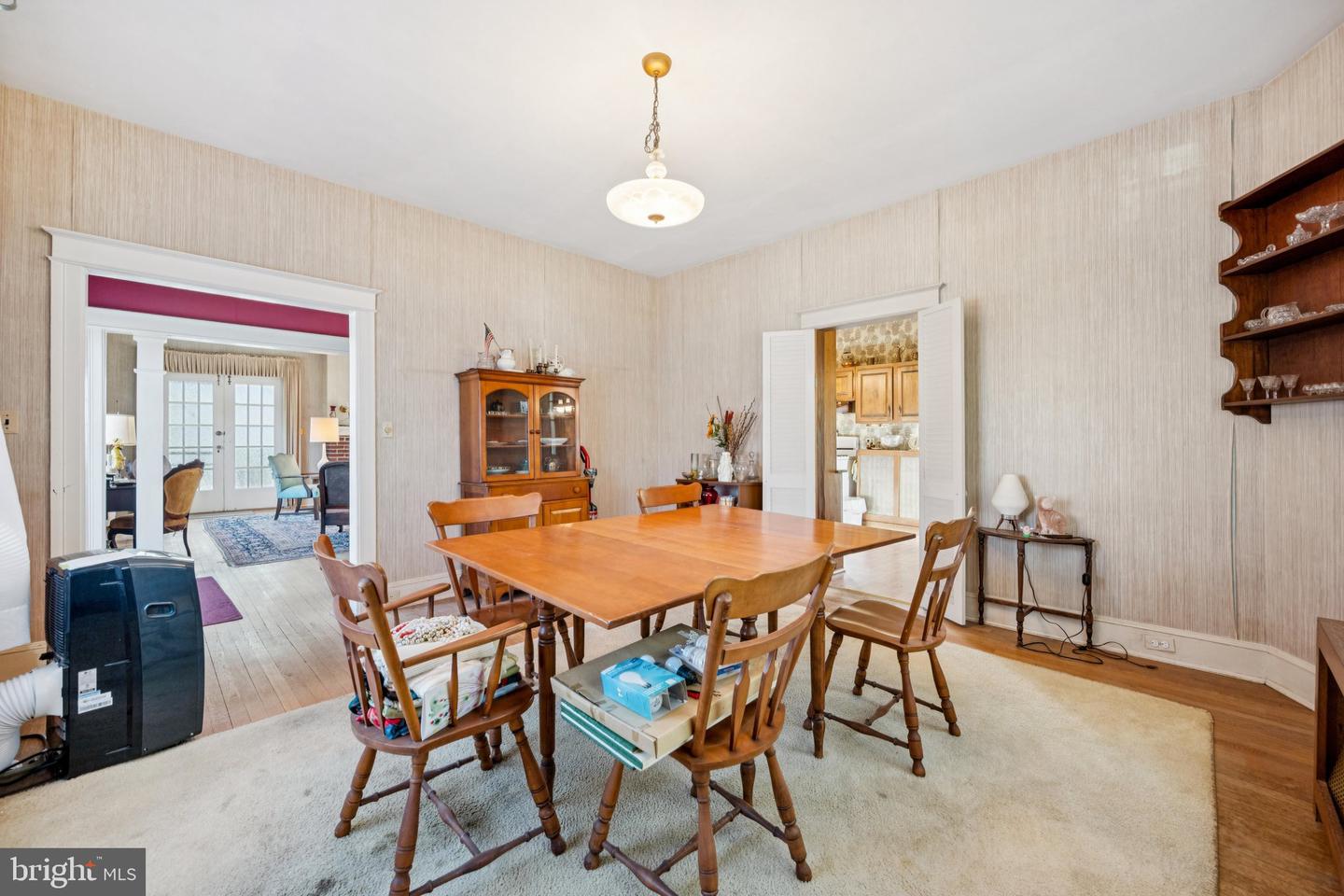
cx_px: 672
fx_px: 523
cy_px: 448
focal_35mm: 14
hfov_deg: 104.3
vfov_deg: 81.2
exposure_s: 1/13
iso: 400
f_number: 7.1
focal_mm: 14
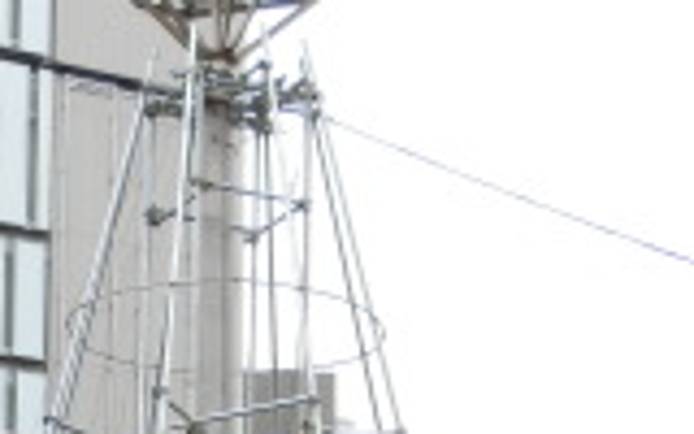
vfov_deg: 8.8
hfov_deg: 14.5
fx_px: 2724
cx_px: 377
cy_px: 764
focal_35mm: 144
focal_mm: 6
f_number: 3.9
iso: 80
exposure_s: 1/200
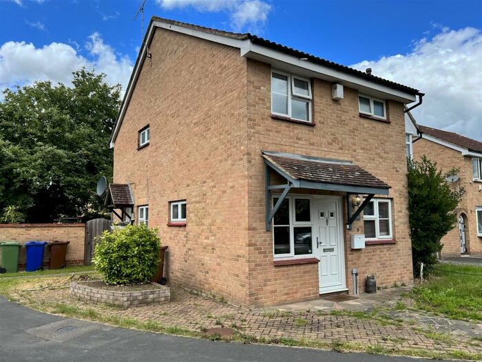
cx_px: 241
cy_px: 181
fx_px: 362
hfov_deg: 67.3
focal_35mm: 26
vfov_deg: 53.1
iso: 50
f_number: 1.5
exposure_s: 1/1869
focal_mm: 5.7
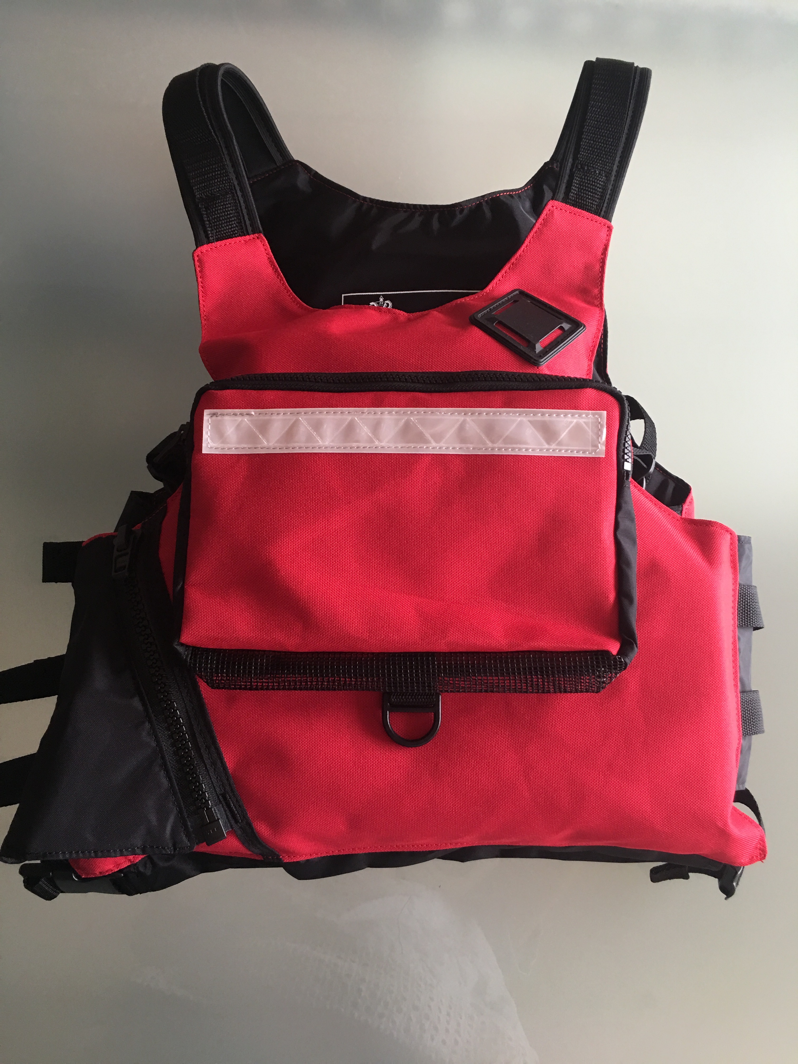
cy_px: 532
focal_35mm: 29
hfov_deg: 48.2
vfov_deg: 61.7
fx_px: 891
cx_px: 399
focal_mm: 4.15
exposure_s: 1/15
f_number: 2.2
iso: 50
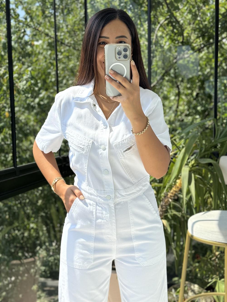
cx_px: 114
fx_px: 420
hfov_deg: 30.3
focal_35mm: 48
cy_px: 151
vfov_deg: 39.7
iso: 64
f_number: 1.78
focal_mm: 6.76
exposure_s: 1/693
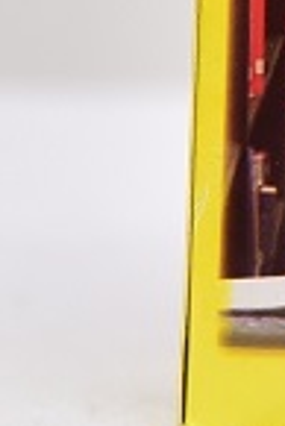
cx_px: 464
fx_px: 3222
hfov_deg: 5.0
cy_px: -214
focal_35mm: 272
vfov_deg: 7.4
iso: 1600
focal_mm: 75
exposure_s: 1/125
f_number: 4.5
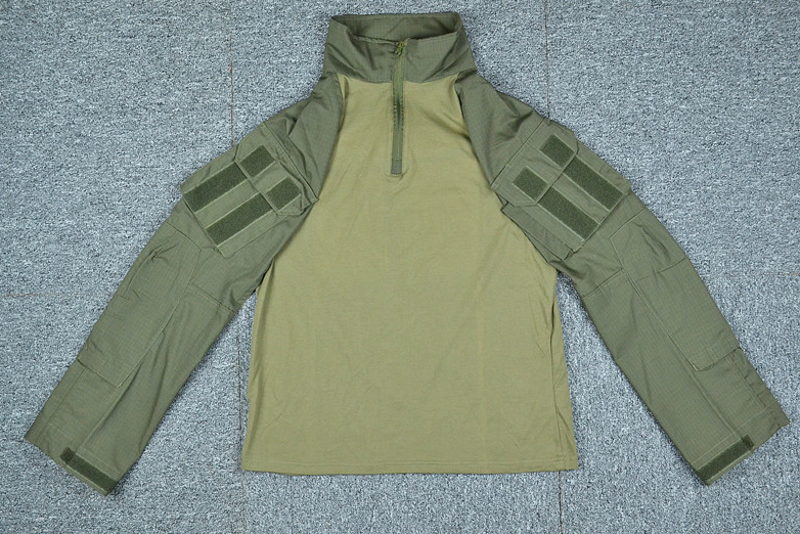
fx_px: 1023
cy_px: 264
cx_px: 404
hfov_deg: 42.7
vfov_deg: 29.3
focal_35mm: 46
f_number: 8
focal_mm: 30
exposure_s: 1/80
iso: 1600
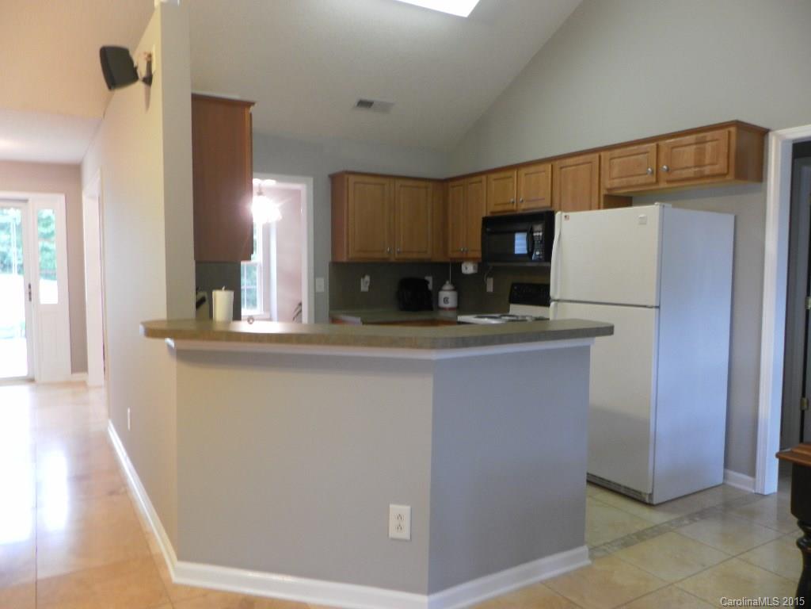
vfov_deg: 53.1
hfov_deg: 67.3
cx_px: 406
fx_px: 609
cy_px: 304
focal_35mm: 26
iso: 200
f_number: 2.8
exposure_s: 1/10
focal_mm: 4.6
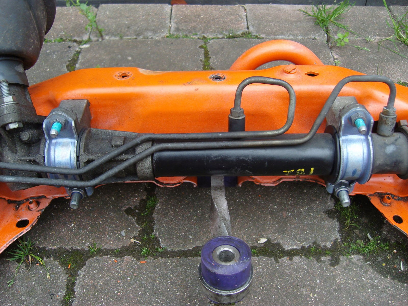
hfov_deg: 54.0
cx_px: 204
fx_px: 401
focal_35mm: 34
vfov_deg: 41.8
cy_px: 153
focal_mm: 7.3
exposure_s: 1/320
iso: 100
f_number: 2.8
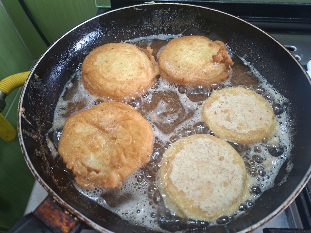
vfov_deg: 58.9
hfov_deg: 73.9
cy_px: 116
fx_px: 207
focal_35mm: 23
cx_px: 156
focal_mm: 5.54
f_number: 1.8
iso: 250
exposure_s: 1/33
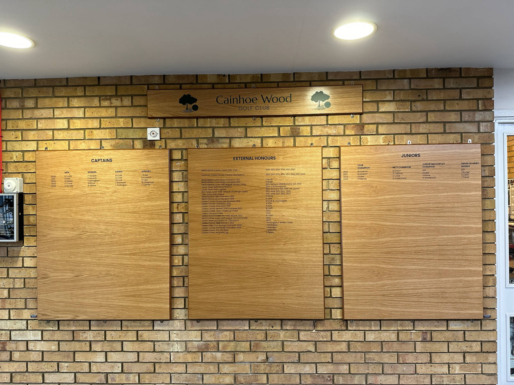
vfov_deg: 56.8
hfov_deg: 71.6
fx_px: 356
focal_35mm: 24
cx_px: 257
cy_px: 192
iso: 125
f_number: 1.78
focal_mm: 6.86
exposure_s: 1/50
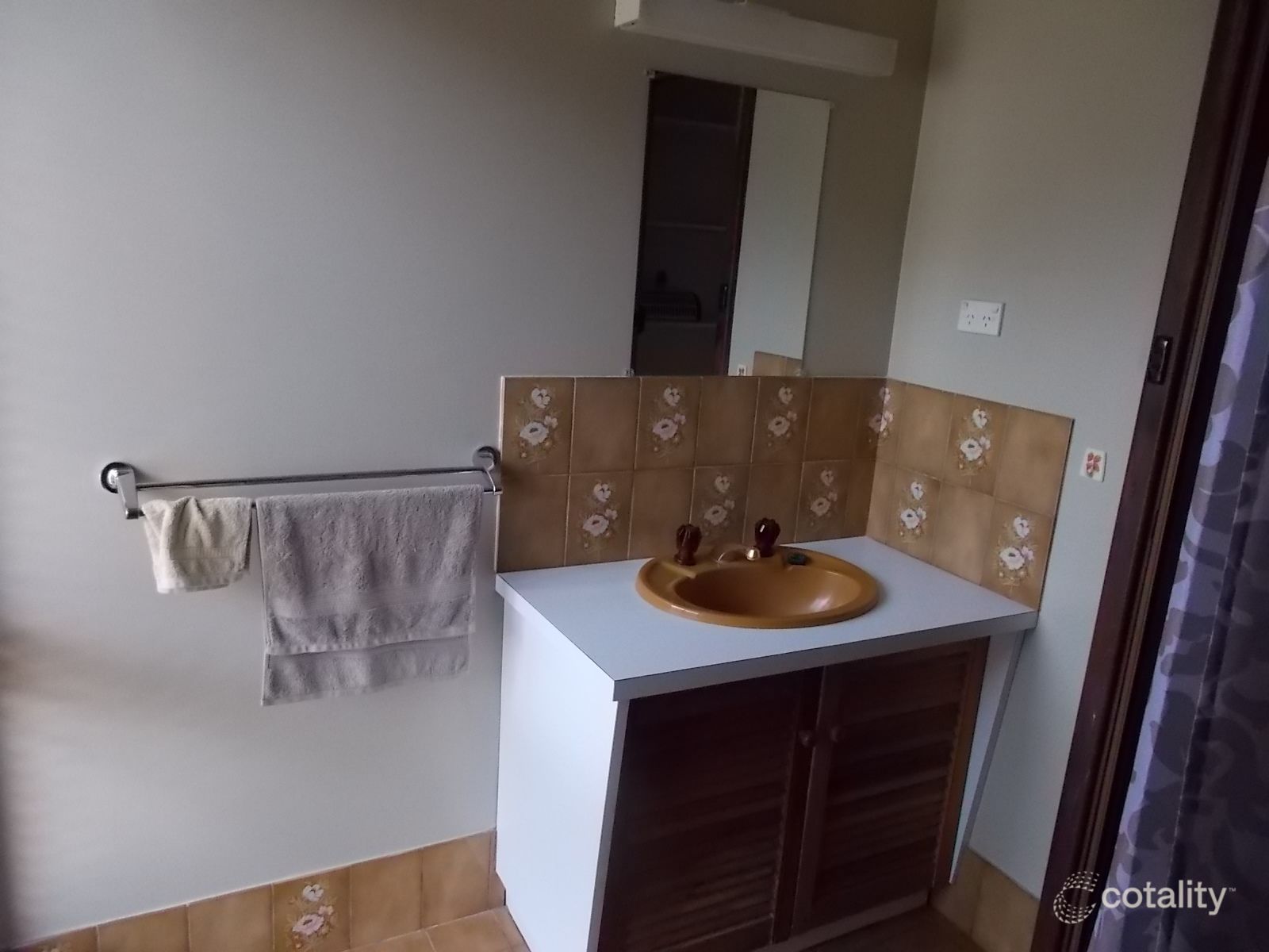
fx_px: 953
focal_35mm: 26
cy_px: 476
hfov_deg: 67.3
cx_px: 634
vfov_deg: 53.1
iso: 360
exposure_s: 1/250
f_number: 3.2
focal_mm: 4.6
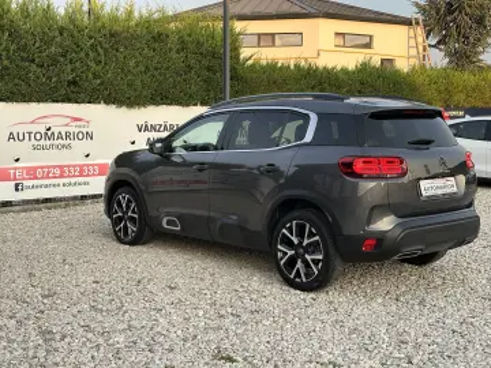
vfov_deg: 30.3
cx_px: 246
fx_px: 681
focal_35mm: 48
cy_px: 184
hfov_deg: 39.7
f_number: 1.78
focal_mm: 6.86
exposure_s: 1/317
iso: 64
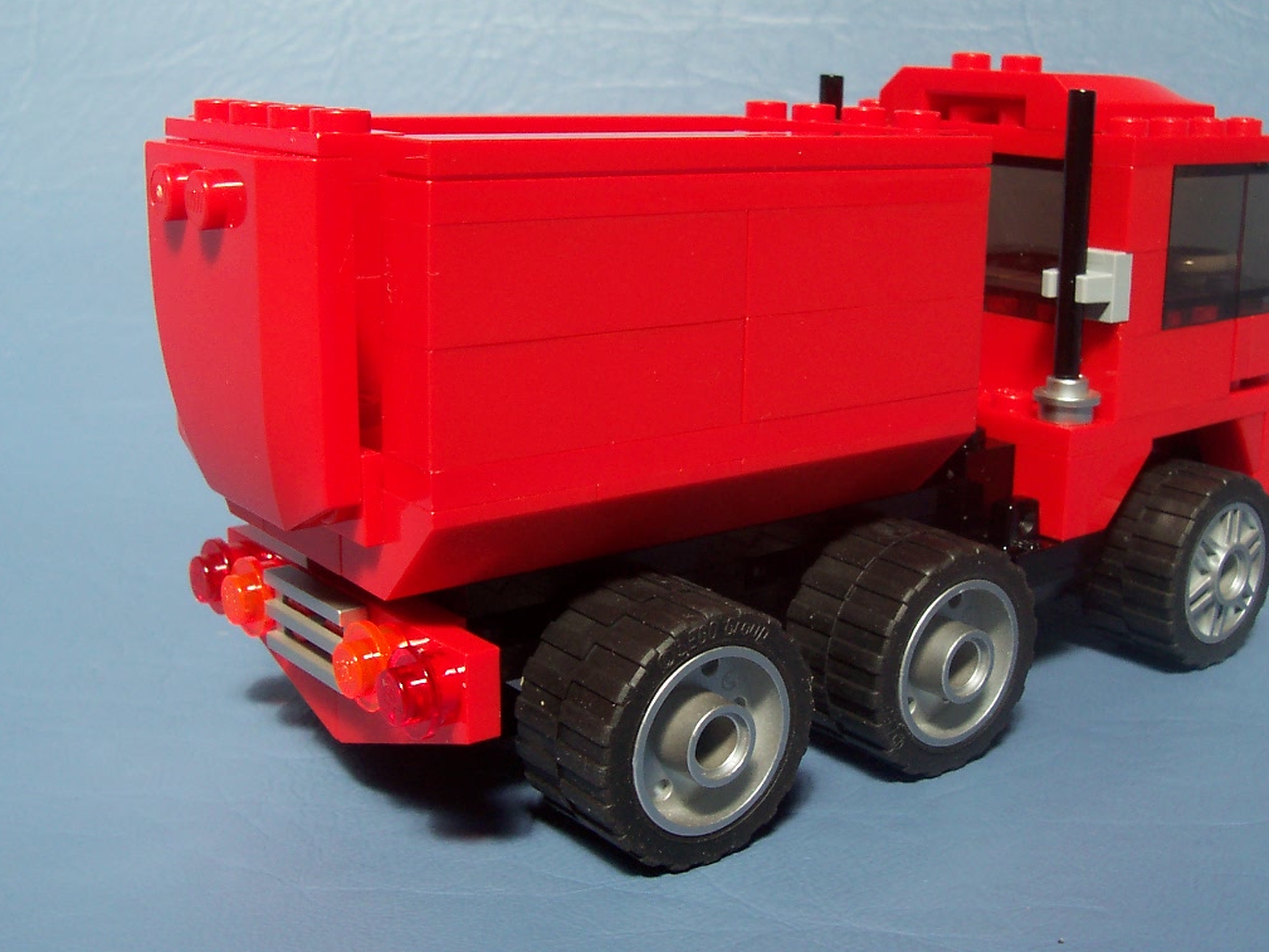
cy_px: 446
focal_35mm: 44
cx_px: 737
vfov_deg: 32.9
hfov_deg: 42.8
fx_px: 1613
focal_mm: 5.6
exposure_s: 1/180
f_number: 5.6
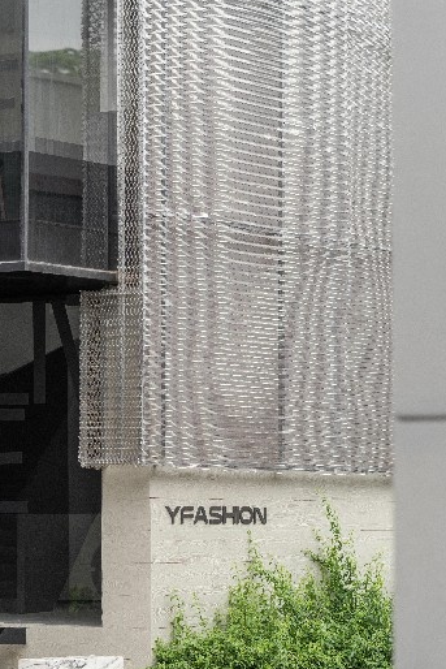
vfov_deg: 14.4
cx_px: 185
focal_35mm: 142
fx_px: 2637
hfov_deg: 9.7
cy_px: 341
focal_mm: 95
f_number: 2.8
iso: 100
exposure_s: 1/250
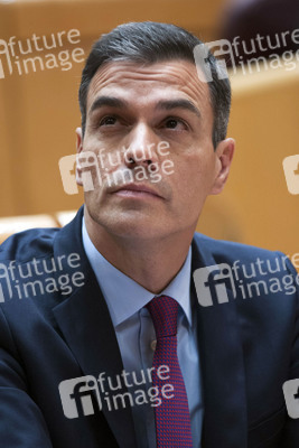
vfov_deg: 7.4
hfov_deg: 5.0
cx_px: 150
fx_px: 3454
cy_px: 224
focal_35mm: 278
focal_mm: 185
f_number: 2.8
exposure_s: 1/125
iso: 800
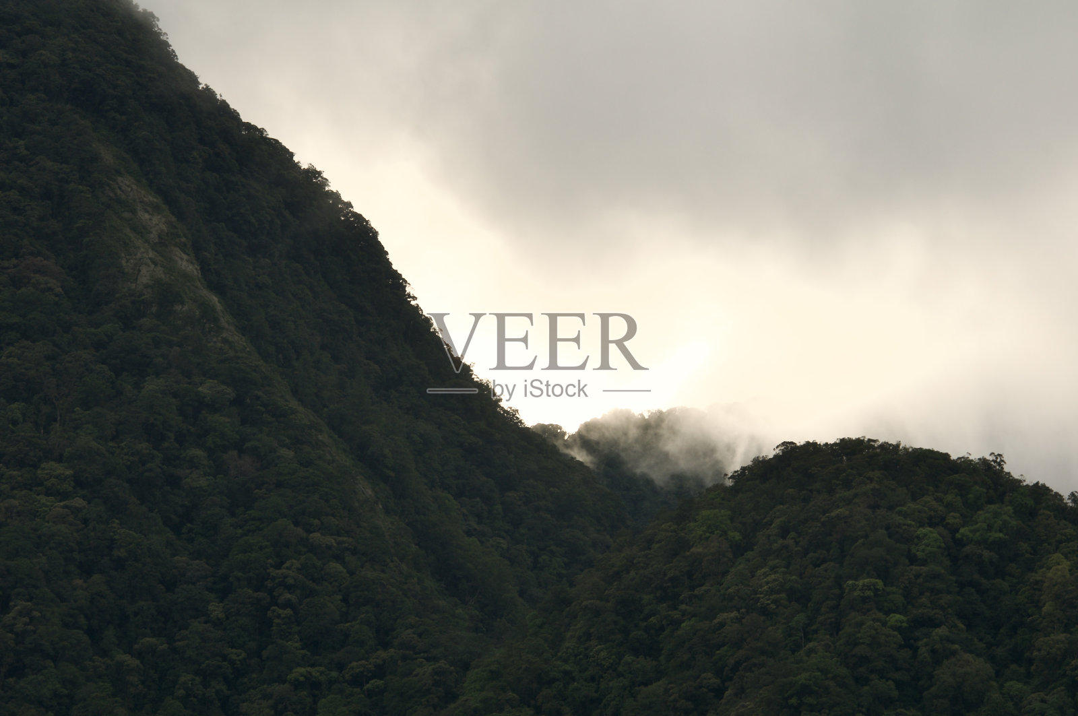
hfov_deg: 9.2
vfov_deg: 6.1
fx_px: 6730
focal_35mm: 225
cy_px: 358
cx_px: 539
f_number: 14
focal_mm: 150
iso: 160
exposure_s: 1/100
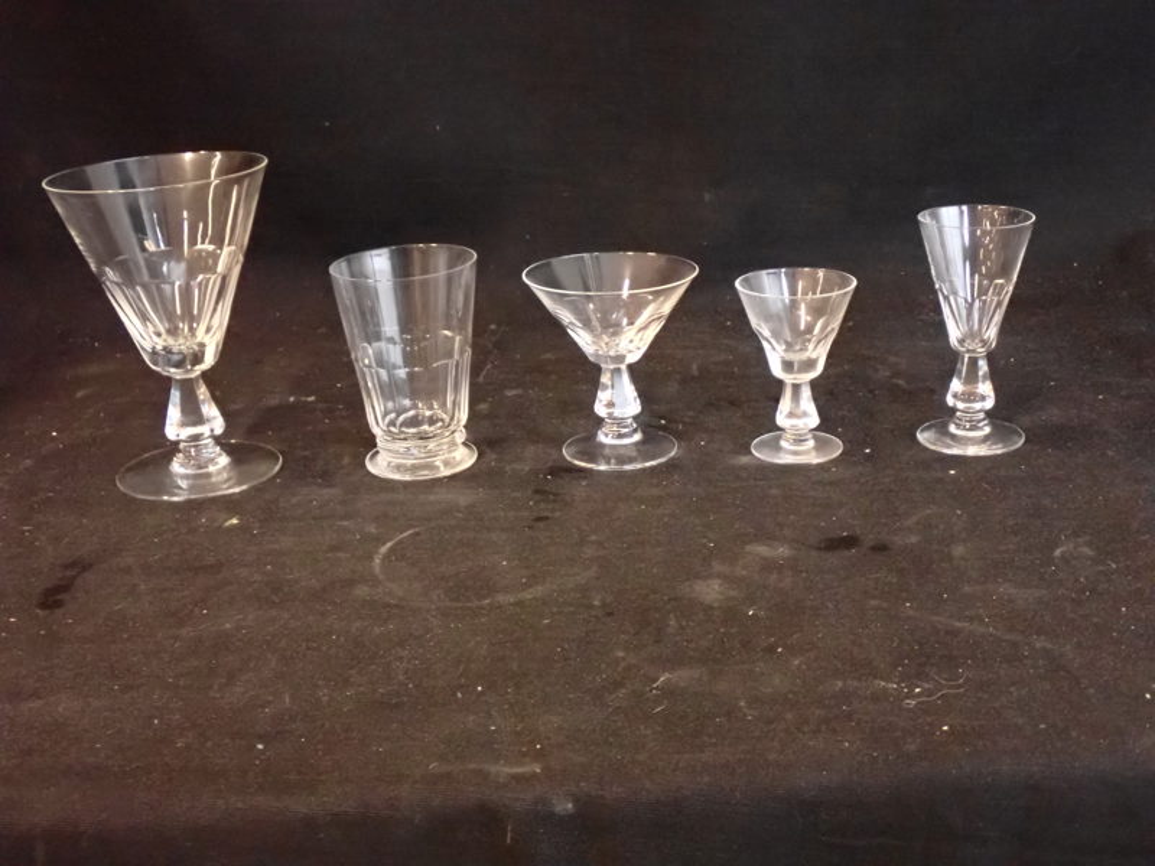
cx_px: 578
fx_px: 1568
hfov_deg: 40.4
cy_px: 433
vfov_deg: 30.9
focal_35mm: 47
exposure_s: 1/30
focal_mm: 8.4
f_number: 3.1
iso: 2000
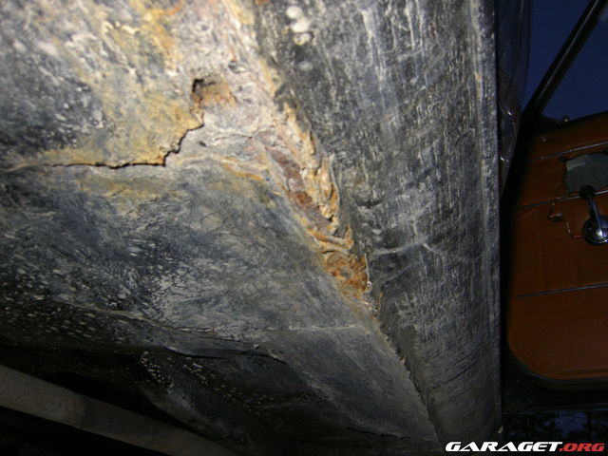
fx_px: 597
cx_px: 304
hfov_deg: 54.0
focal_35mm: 34
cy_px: 228
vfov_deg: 41.8
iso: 100
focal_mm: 5.6
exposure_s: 1/60
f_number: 2.8
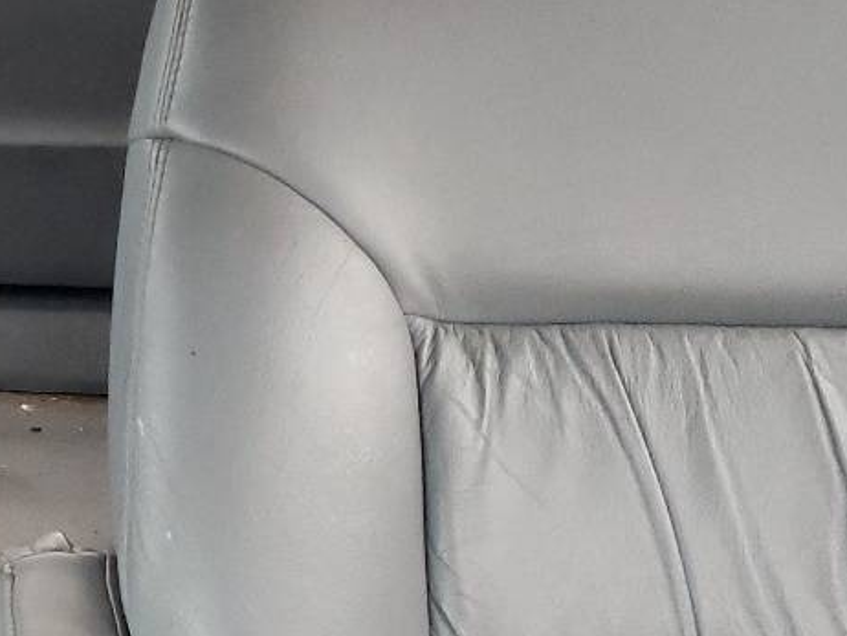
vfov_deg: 16.3
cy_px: 125
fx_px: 2203
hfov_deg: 19.7
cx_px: -314
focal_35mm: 90
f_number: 1.5
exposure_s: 1/40
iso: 322
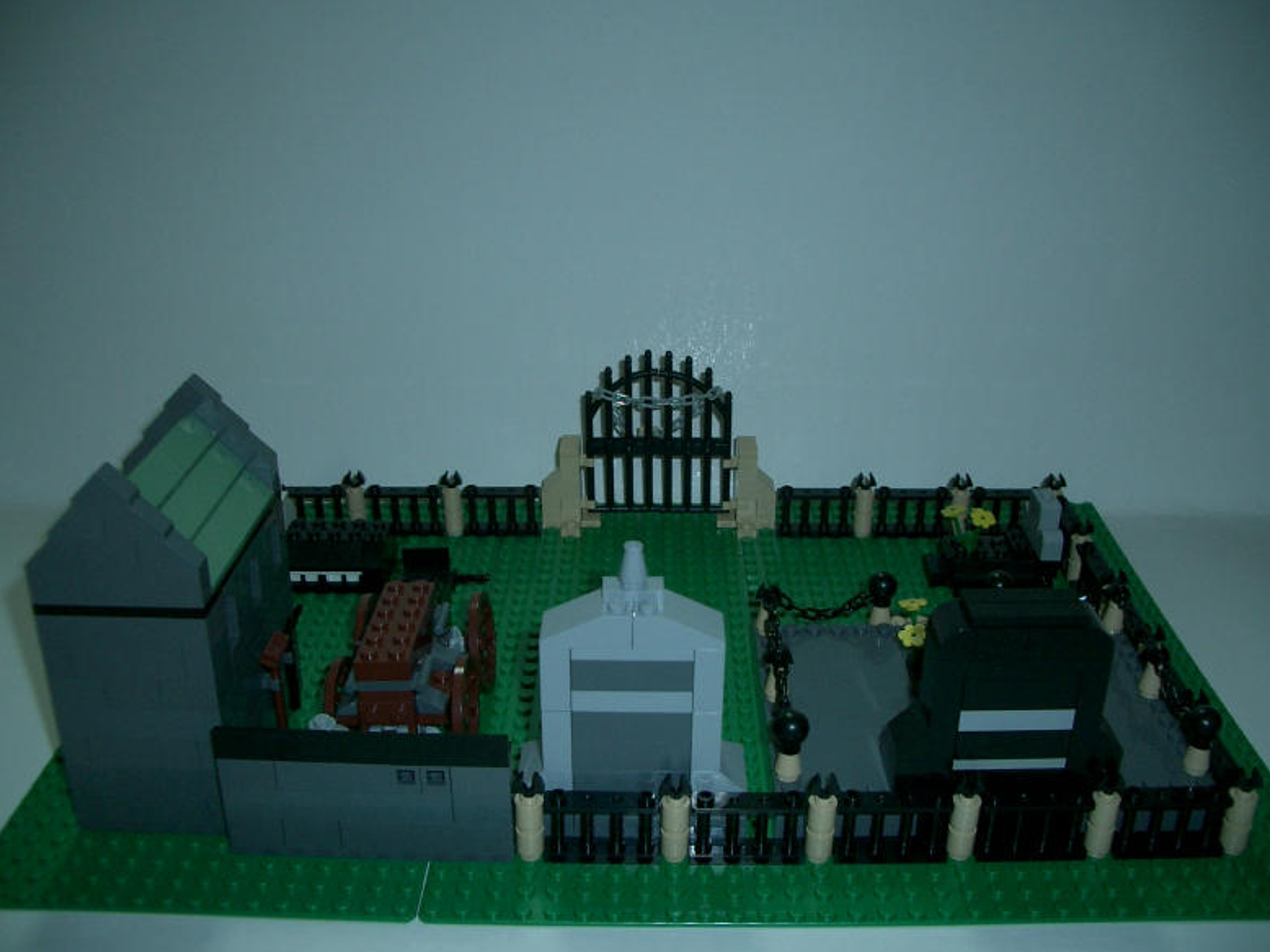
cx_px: 651
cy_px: 487
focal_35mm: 36
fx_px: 1320
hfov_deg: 51.4
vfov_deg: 39.6
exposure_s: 1/40
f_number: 2.6
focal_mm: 5.8
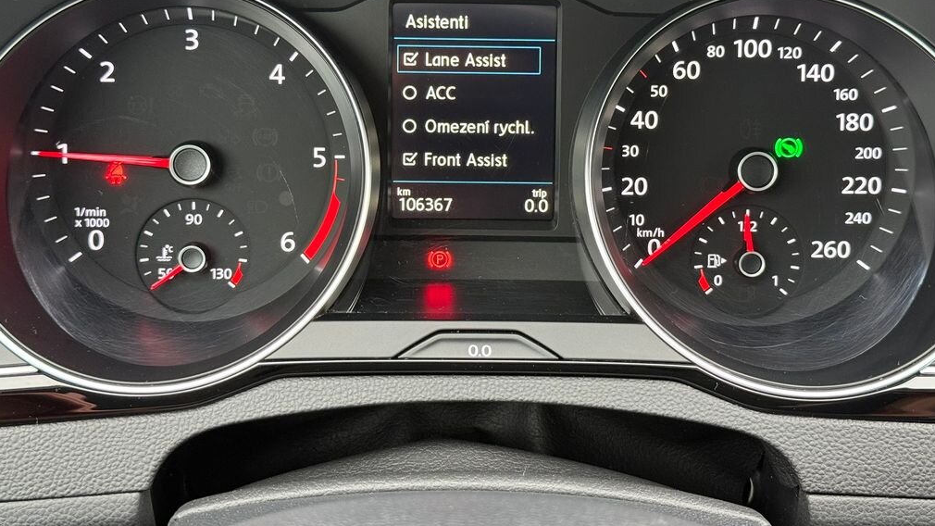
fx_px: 1314
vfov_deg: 22.6
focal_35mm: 53
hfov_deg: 39.2
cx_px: 472
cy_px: 202
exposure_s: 1/44
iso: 250
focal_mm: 6.76
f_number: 1.78
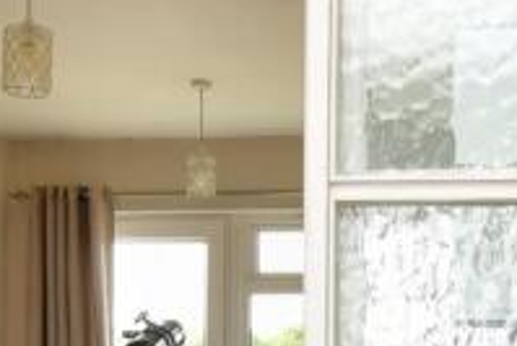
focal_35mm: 77
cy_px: 363
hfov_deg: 26.1
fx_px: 1107
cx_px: 361
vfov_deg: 17.3
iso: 250
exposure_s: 1/10
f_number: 8
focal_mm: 10
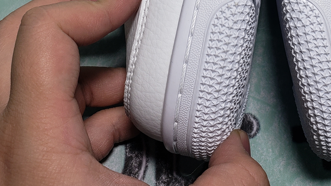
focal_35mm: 64
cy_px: -75
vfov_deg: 17.3
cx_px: 249
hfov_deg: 32.2
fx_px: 562
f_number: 2.4
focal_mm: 4.3
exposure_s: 1/292
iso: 50
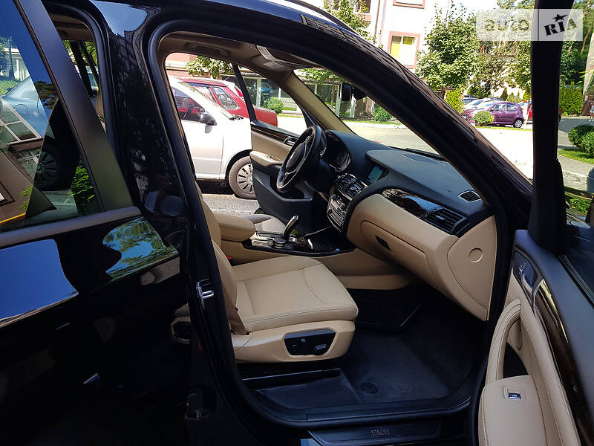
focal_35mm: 26
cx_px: 297
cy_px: 223
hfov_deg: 67.3
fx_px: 446
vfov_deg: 53.1
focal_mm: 4.2
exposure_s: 1/327
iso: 40
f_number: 1.7
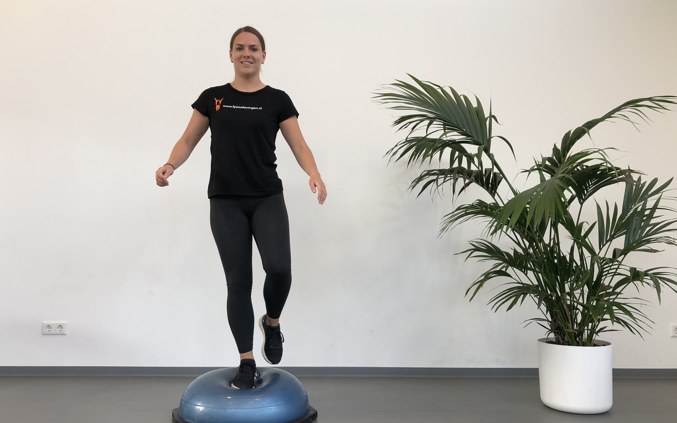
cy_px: 228
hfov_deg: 62.9
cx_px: 336
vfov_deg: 41.8
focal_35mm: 30
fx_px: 554
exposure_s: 1/100
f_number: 1.8
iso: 40
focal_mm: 4
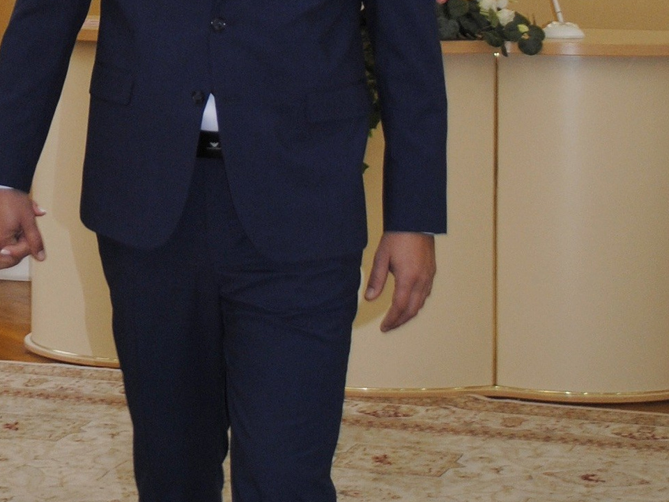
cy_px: -191
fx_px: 2667
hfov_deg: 13.8
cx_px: -167
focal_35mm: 138
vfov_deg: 10.5
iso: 200
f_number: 4
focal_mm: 24
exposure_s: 1/60
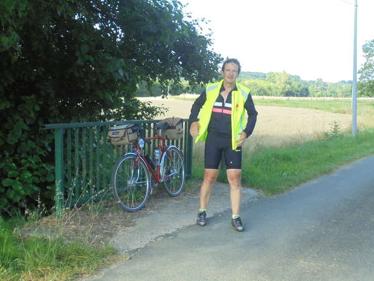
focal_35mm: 43
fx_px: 465
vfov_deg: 33.6
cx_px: 187
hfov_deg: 43.9
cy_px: 140
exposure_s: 1/250
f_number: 4.5
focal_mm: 7.8
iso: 250
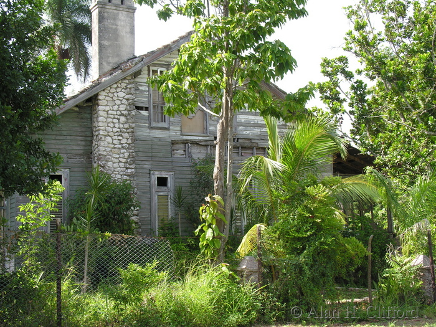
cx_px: 218
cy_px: 164
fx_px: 680
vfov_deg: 27.0
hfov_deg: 35.5
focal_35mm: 54
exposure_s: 1/90
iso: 50
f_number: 4.4
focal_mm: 13.8
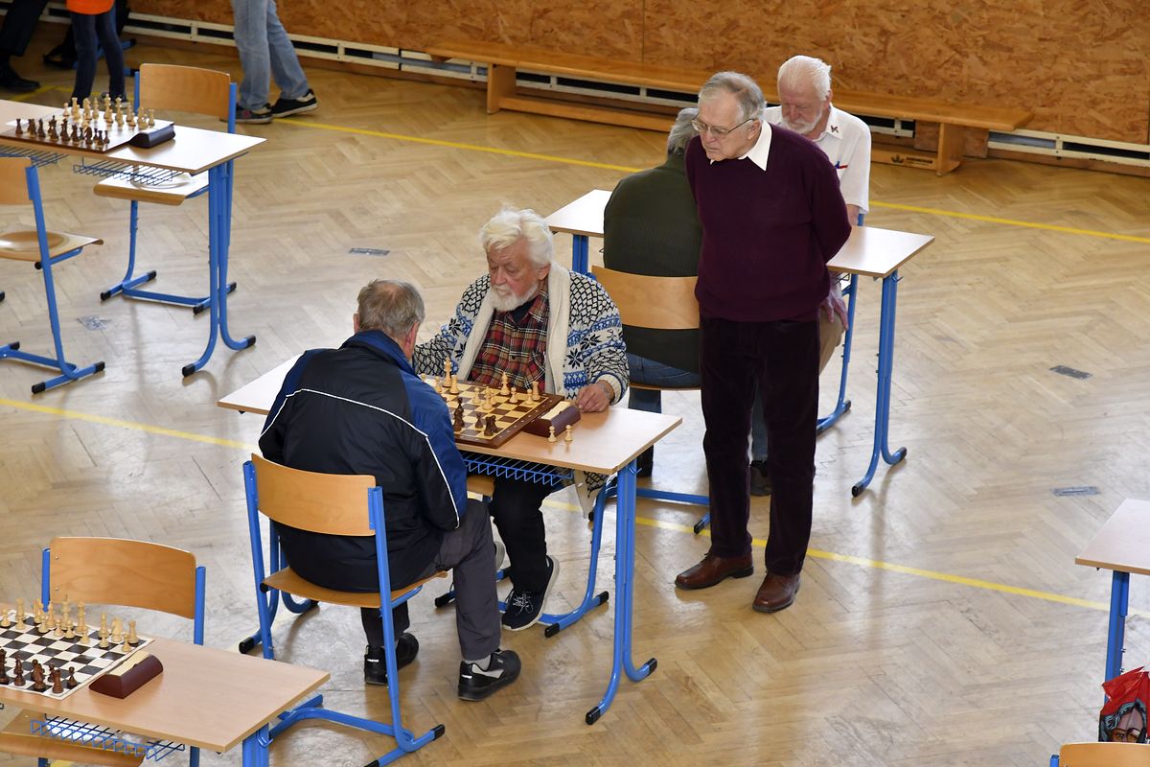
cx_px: 575
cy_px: 384
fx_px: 3593
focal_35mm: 112
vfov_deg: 12.2
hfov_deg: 18.2
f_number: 6.3
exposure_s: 1/160
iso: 1250
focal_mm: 75
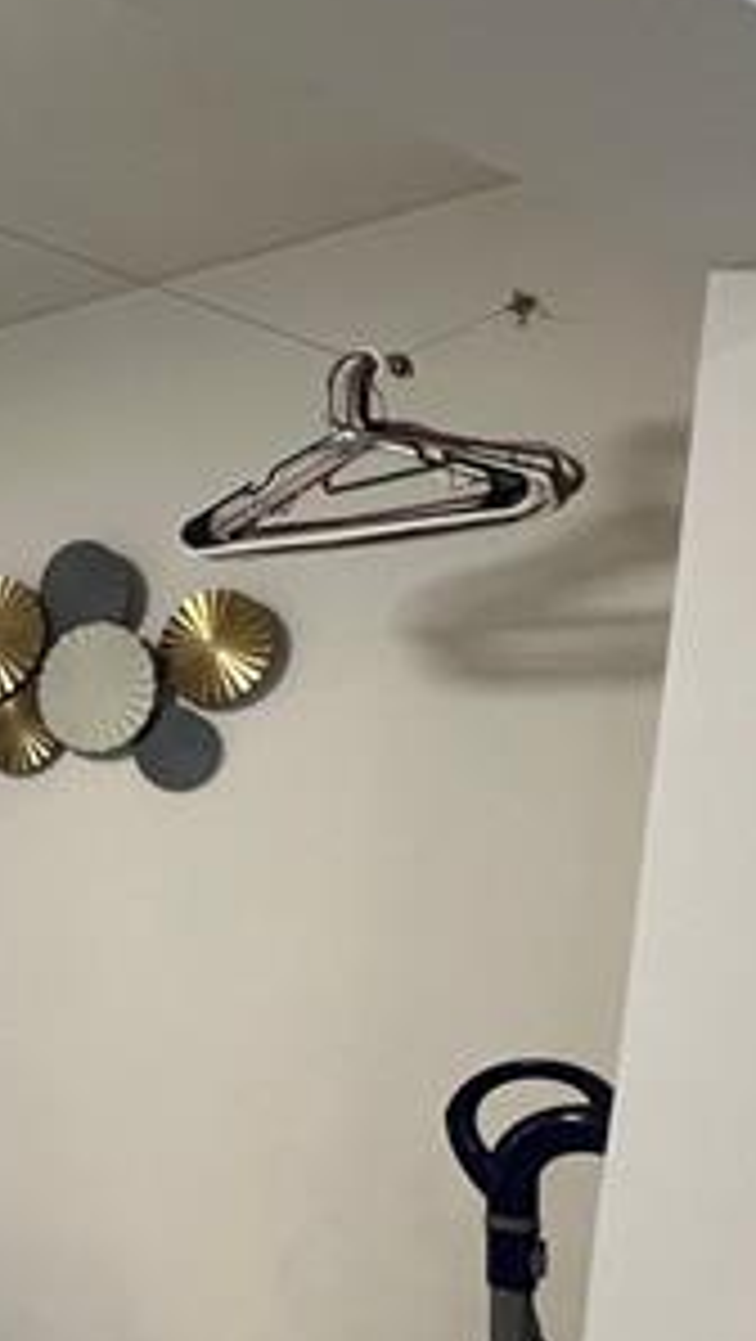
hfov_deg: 19.7
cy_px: 918
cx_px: -702
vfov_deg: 51.6
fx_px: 1352
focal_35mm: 38
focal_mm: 1.57
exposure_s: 1/60
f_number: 1.8
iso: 160
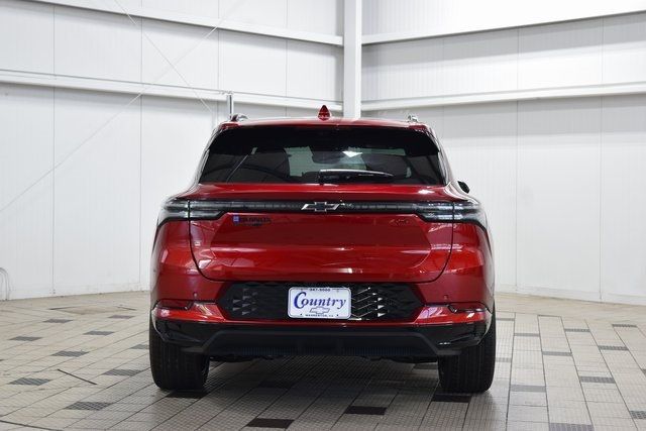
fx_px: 1077
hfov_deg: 33.4
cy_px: 216
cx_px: 323
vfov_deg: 22.6
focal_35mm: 60
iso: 500
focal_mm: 40
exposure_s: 1/15
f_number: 6.3
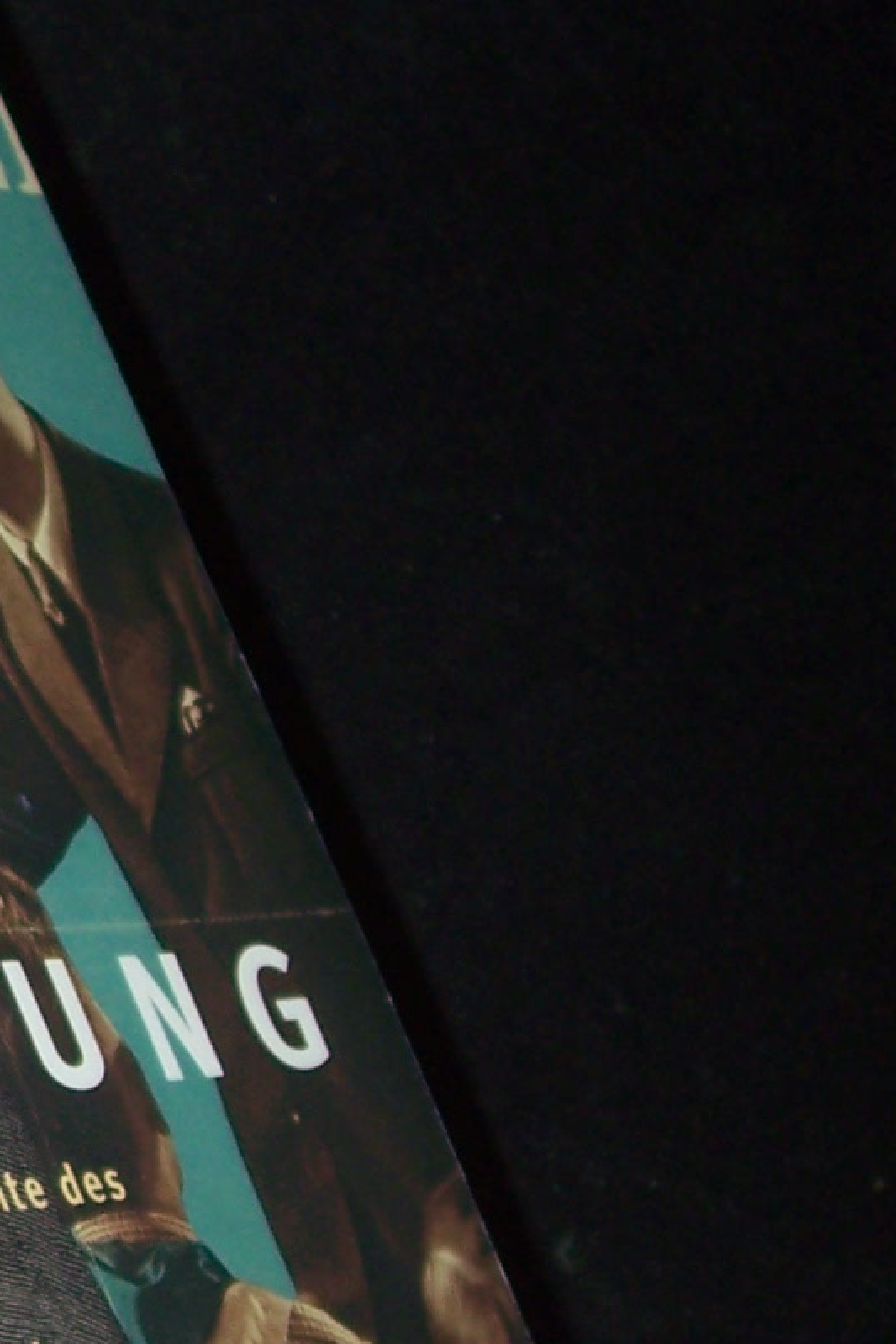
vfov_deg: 16.1
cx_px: -514
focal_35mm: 126
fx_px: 4702
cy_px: 1117
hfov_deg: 10.5
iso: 80
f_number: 2.8
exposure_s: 1/60
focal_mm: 7
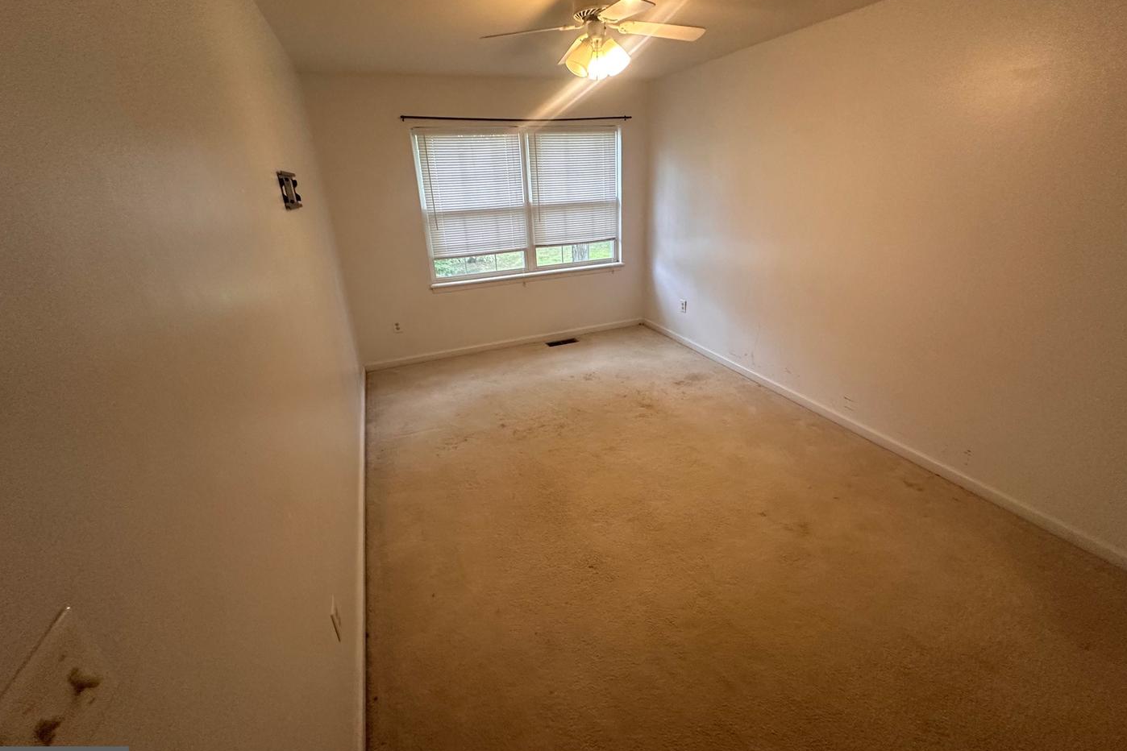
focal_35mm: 15
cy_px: 358
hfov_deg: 100.4
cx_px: 568
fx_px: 470
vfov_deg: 77.3
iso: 320
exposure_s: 1/120
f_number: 2.2
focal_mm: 2.22
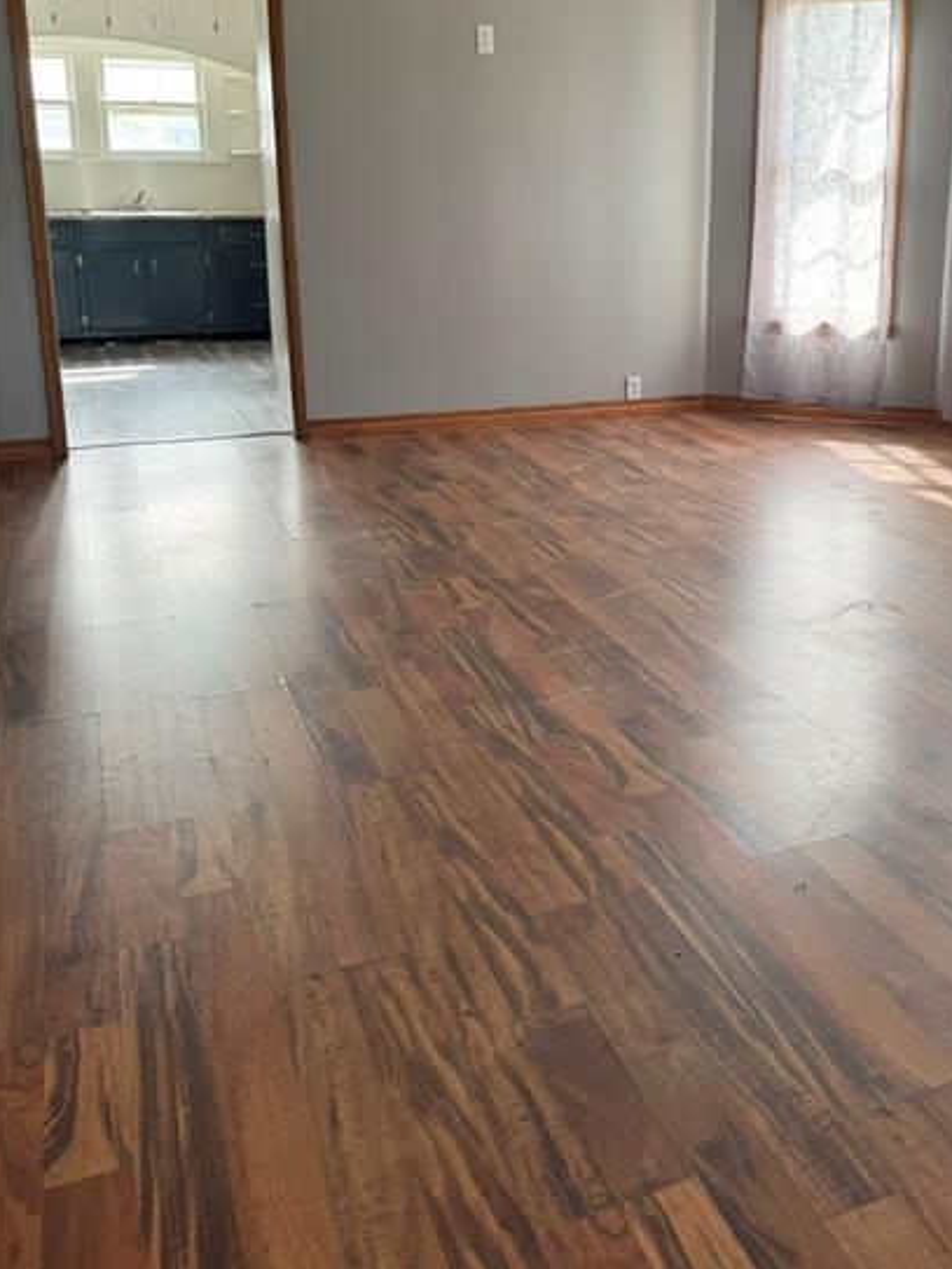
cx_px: 662
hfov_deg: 41.1
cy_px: 466
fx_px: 1246
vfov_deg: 53.3
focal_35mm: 34
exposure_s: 1/121
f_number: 1.78
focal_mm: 6.76
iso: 80
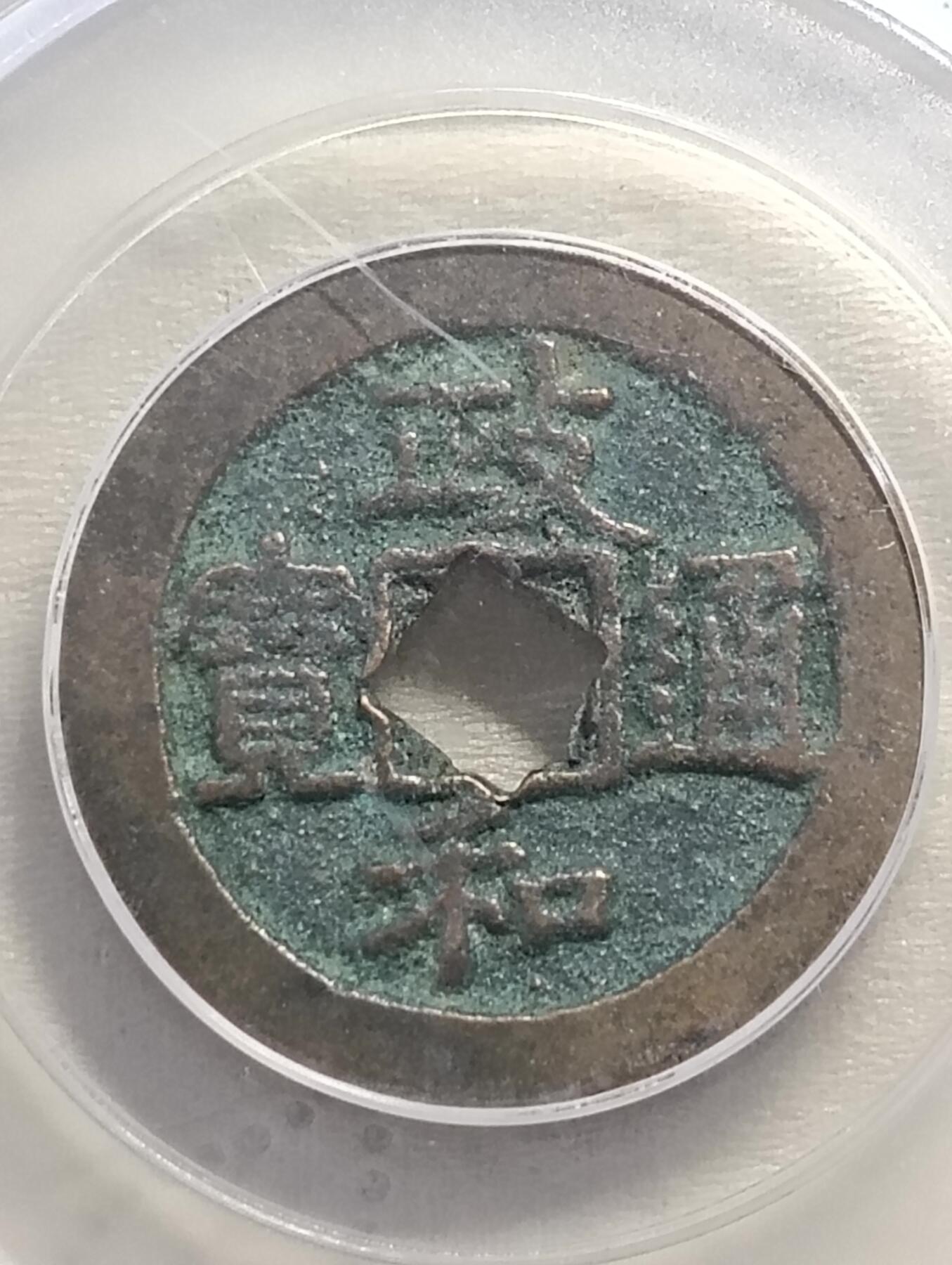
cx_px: 476
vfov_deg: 16.3
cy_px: 632
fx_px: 4426
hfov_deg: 12.3
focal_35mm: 121
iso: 320
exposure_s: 1/33.3
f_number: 1.8
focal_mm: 3.98
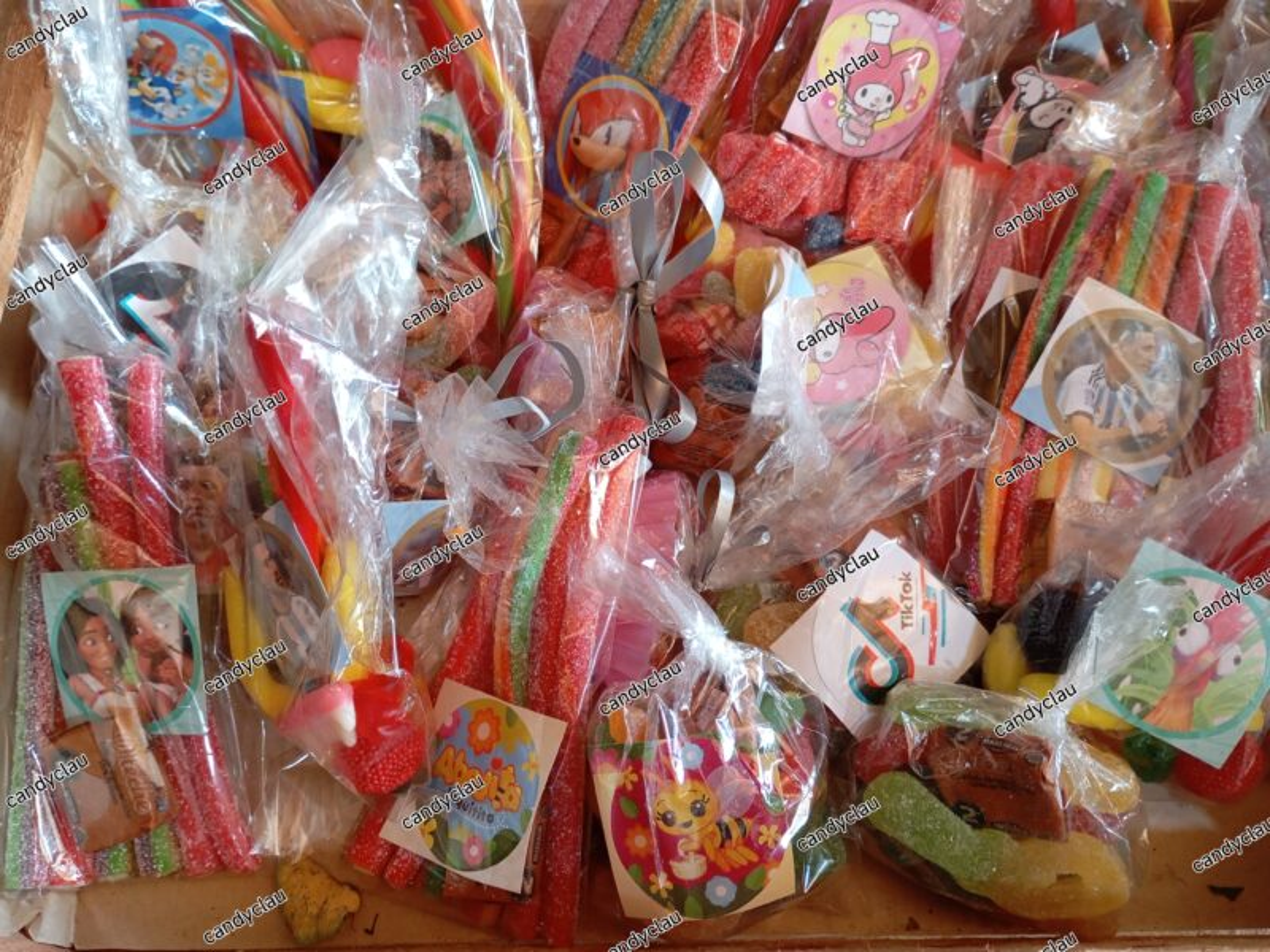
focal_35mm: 28
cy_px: 476
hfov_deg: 63.4
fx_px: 1027
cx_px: 635
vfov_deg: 49.7
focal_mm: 4.27
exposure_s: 1/33.3
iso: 902
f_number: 1.8
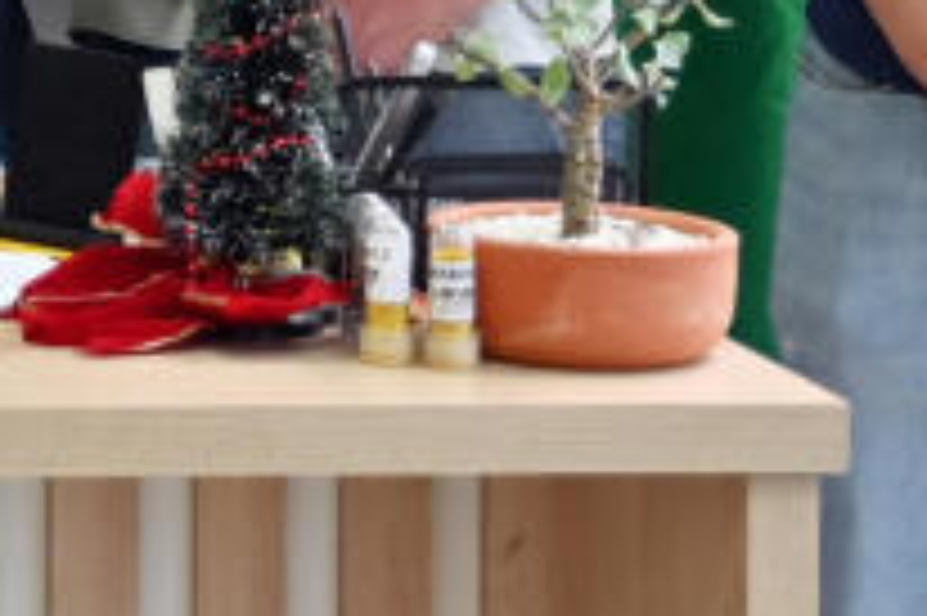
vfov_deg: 6.8
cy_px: -425
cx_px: -792
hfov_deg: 9.8
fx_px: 5120
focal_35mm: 199
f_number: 4
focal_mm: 27
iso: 450
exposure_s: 1/125
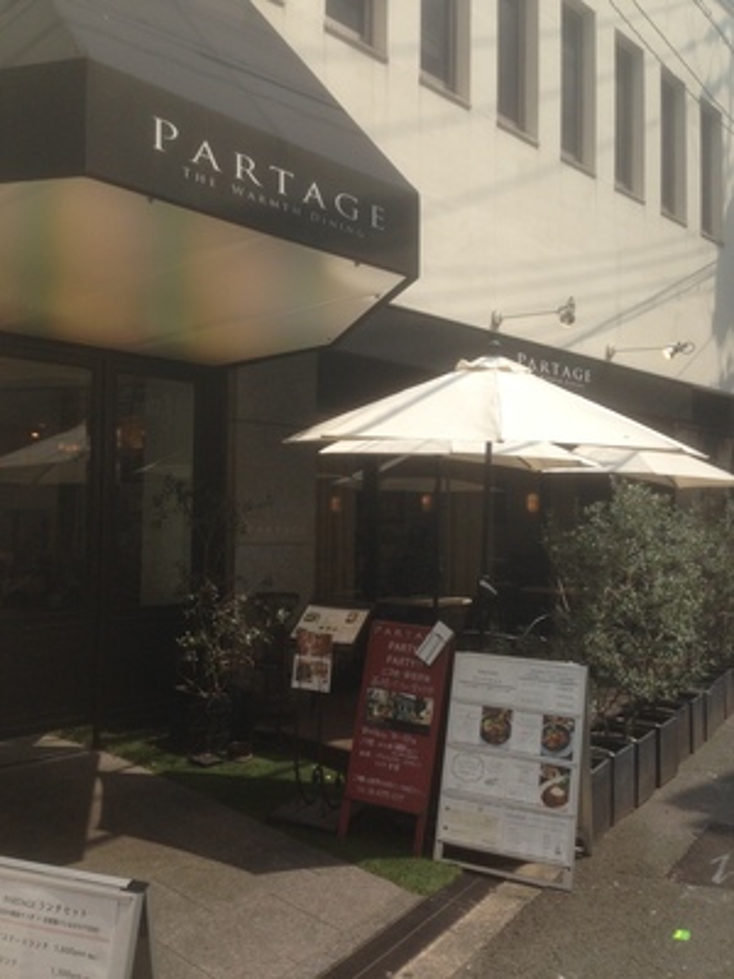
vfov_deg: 55.4
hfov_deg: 42.9
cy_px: 490
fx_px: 933
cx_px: 367
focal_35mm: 33
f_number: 2.4
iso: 50
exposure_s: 1/1063
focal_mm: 4.12
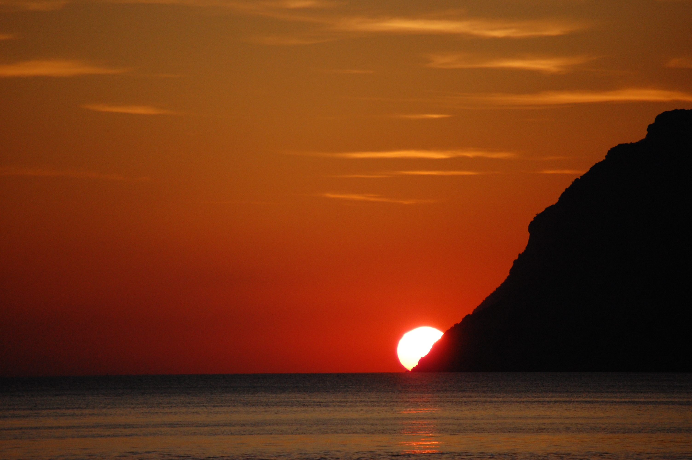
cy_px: 230
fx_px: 5762
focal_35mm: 300
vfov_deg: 4.6
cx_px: 346
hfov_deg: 6.9
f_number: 5.6
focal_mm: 200
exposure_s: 1/4000
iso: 800
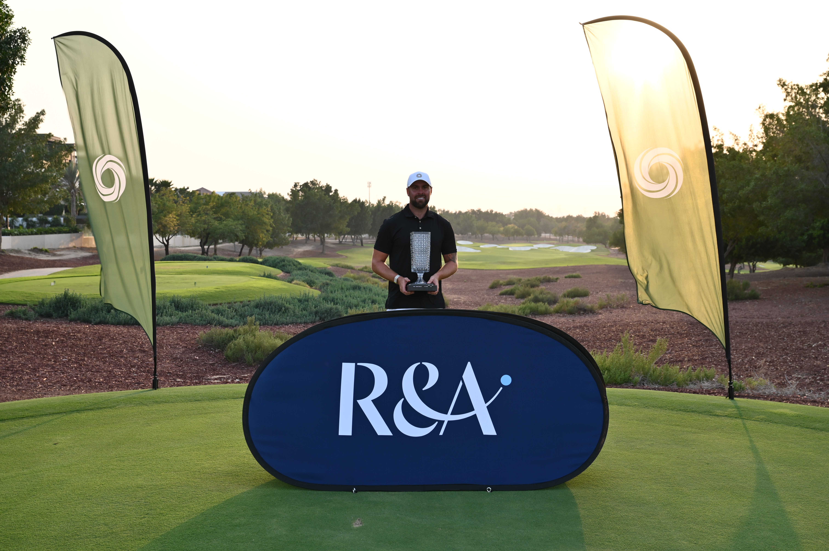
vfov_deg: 31.9
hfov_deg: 46.4
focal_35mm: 42
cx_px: 414
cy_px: 276
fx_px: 967
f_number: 5.6
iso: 100
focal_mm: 42
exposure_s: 1/125
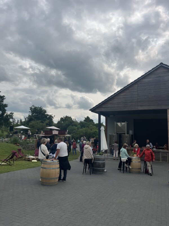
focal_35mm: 26
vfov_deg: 67.3
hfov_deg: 53.1
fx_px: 169
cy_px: 113
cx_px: 84
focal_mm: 5.1
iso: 50
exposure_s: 1/6897
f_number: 1.6
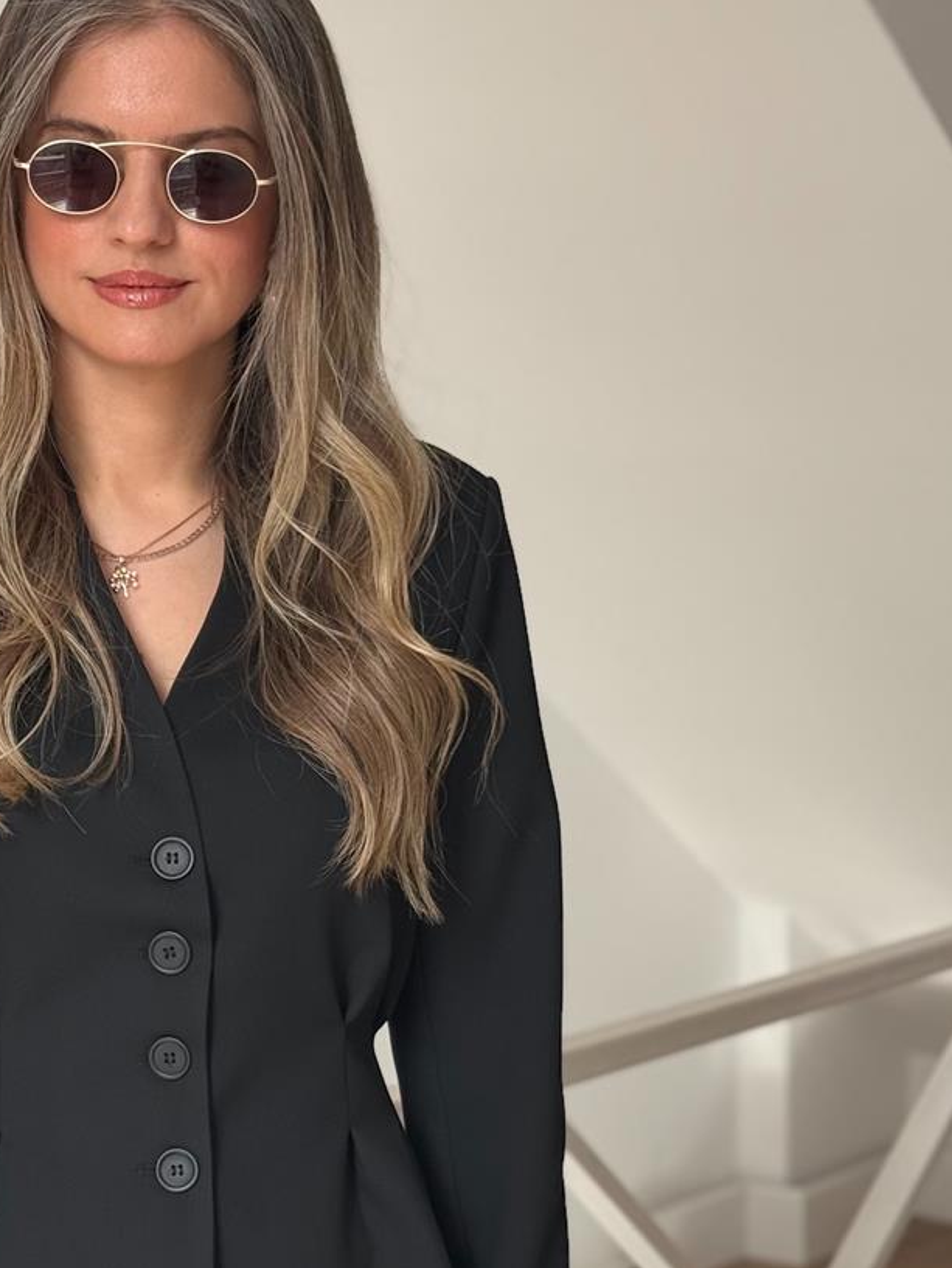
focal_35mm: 94
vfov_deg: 20.8
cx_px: 213
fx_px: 3446
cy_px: 891
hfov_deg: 15.6
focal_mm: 6.76
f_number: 1.78
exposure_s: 1/202
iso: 64
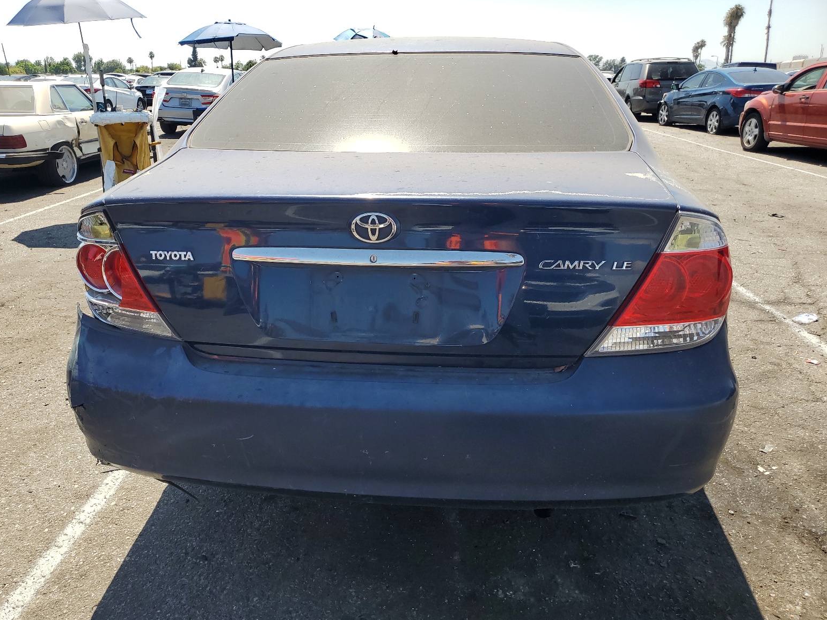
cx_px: 399
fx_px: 645
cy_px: 319
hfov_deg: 65.3
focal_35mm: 27
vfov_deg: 51.4
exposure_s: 1/2000
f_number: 1.5
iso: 50
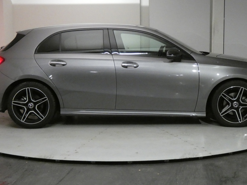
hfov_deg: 32.7
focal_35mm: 59
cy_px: 91
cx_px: 139
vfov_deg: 24.8
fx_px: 421
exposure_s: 1/80
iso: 1600
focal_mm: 8.2
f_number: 3.8
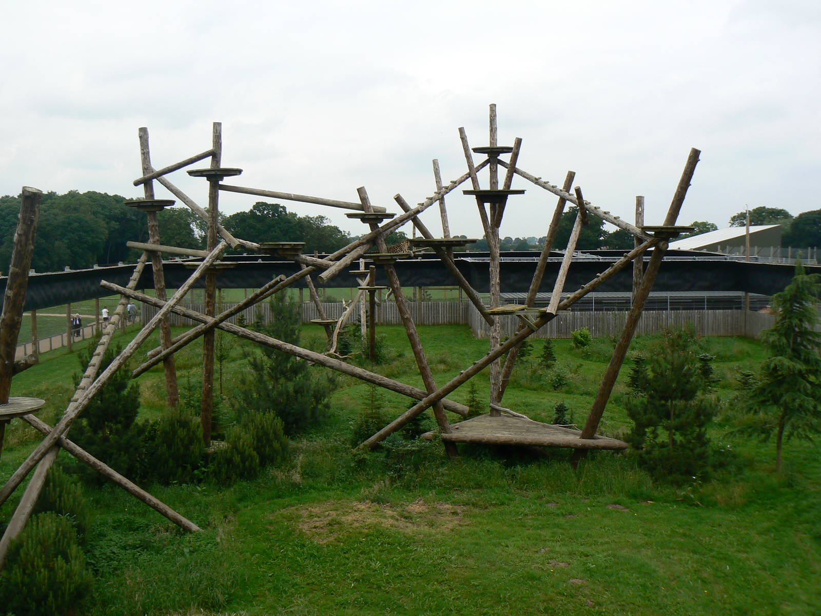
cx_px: 410
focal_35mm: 36
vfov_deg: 39.7
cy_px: 308
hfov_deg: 51.4
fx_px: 854
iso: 80
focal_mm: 6
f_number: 5.6
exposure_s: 1/320
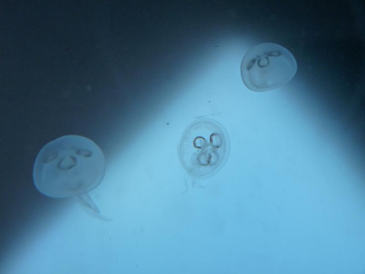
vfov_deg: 38.7
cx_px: 182
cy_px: 137
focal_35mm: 37
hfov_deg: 50.1
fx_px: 390
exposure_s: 1/30
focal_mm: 6.6
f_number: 3
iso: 320
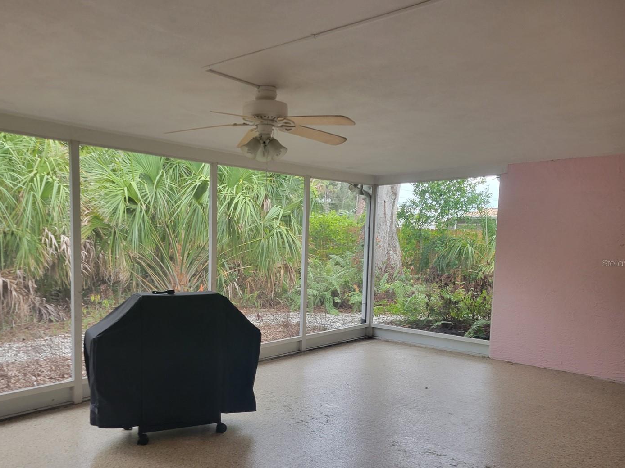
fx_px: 542
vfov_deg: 46.7
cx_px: 284
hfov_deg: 59.9
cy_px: 263
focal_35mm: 30
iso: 100
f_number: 1.8
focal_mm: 5.4
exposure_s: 1/120
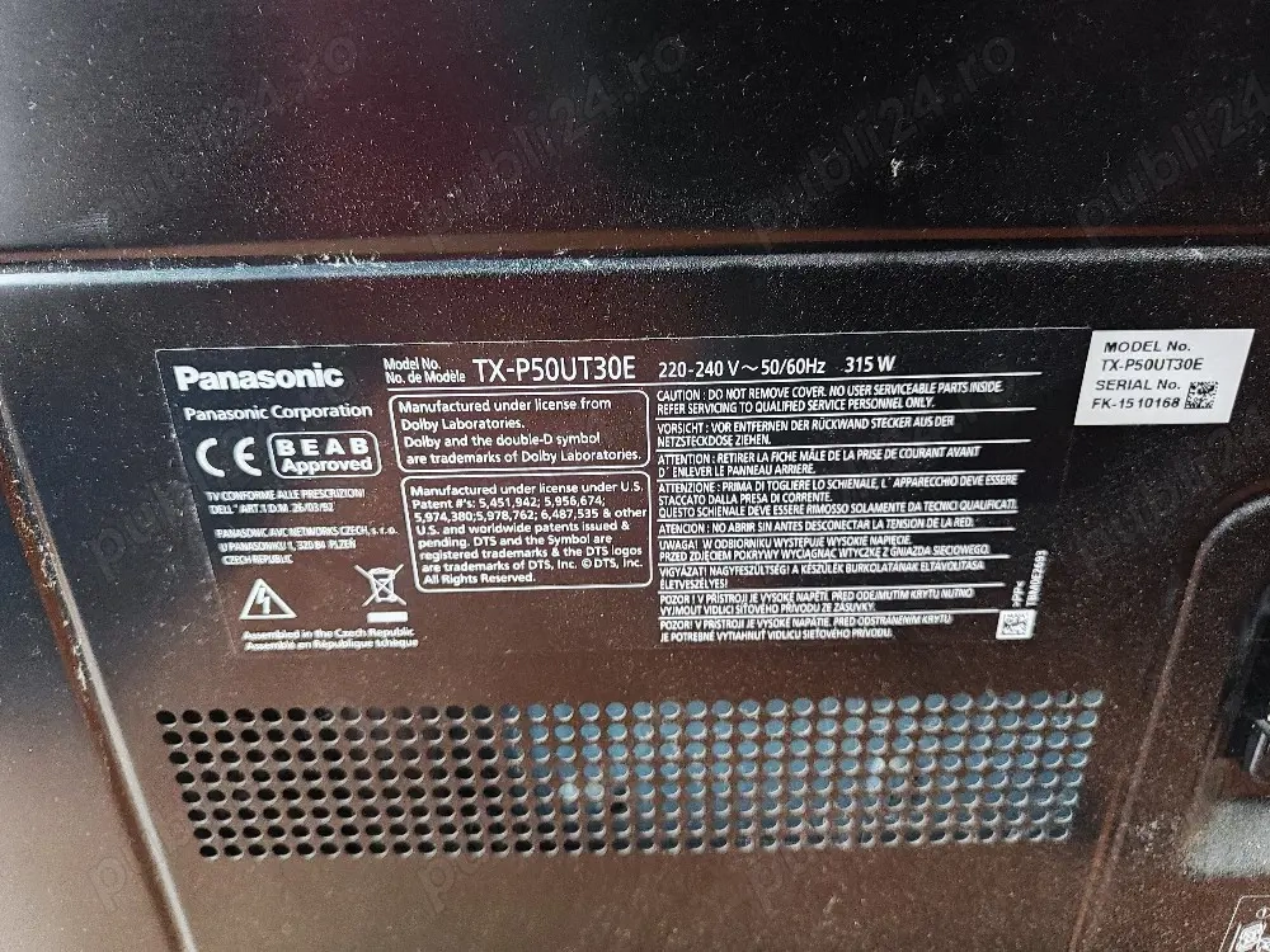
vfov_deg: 58.9
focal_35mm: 23
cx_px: 635
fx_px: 844
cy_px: 476
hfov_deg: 73.9
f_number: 1.88
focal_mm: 5.59
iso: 652
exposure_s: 1/13
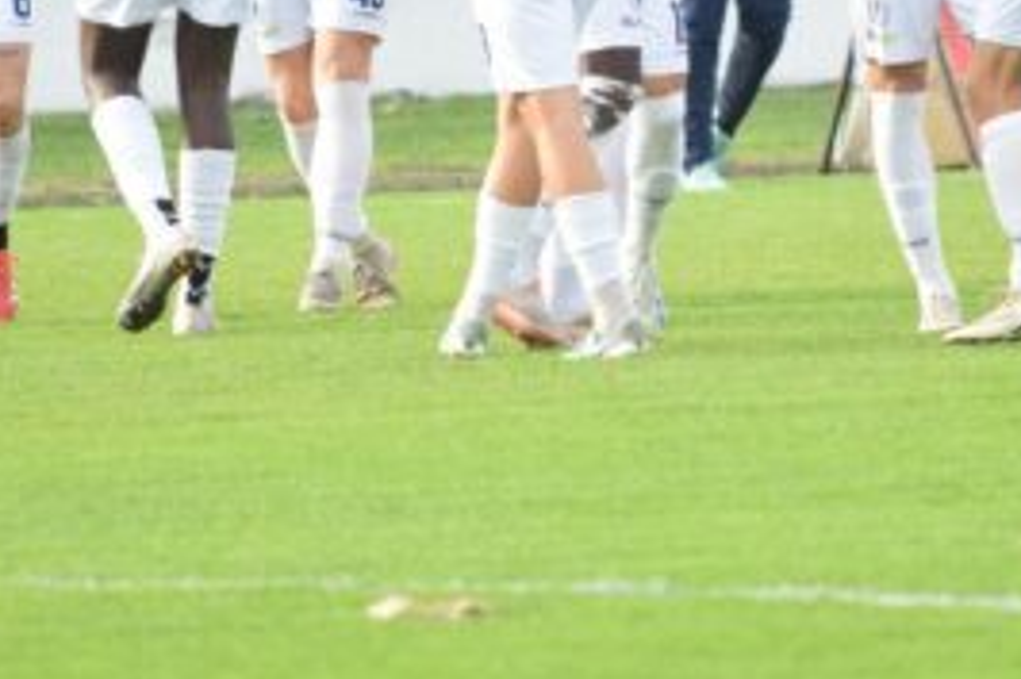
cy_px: -31
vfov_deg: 1.3
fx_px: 30185
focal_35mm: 1065
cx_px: 553
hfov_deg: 1.9
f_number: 5.6
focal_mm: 300
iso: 1600
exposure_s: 1/1000
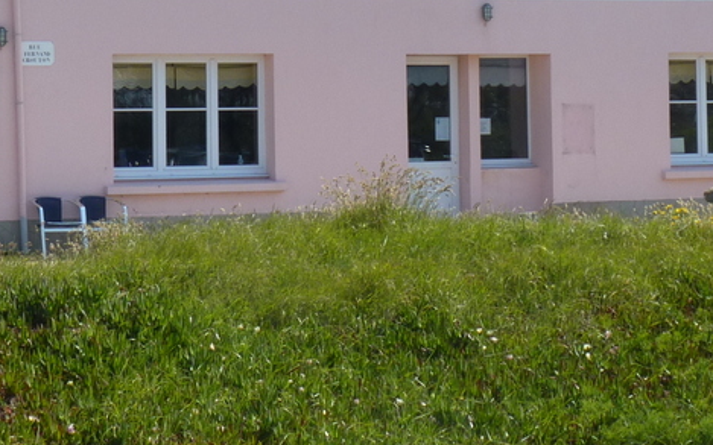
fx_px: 2740
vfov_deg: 9.2
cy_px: -14
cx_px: 261
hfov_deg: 14.8
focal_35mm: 141
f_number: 5.6
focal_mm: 9.2
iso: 80
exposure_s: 1/200
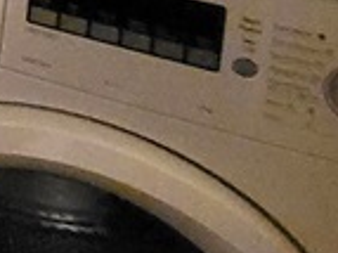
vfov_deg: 11.3
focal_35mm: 93
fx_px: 907
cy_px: -456
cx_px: -678
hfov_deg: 11.5
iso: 640
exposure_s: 1/33
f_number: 2.2
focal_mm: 1.74
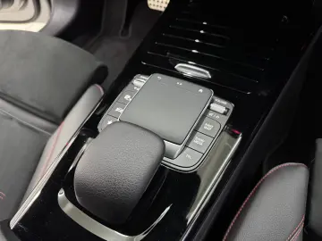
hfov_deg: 71.6
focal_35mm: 24
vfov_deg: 56.8
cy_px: 120
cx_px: 161
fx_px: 223
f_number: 1.78
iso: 1000
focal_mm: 6.76
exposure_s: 1/40
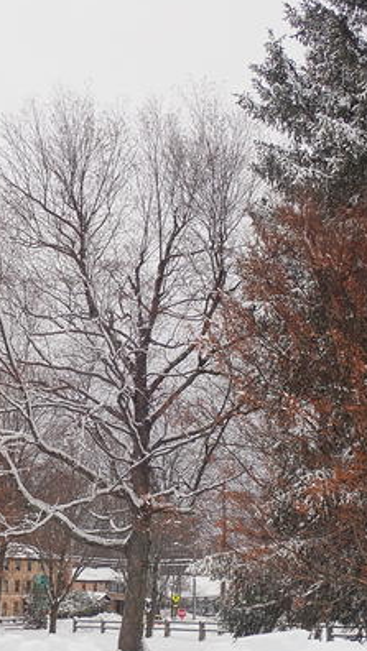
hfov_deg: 21.8
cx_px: 129
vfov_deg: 37.6
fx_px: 951
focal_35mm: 55
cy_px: 403
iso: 100
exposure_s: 1/125
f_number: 4
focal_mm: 7.3
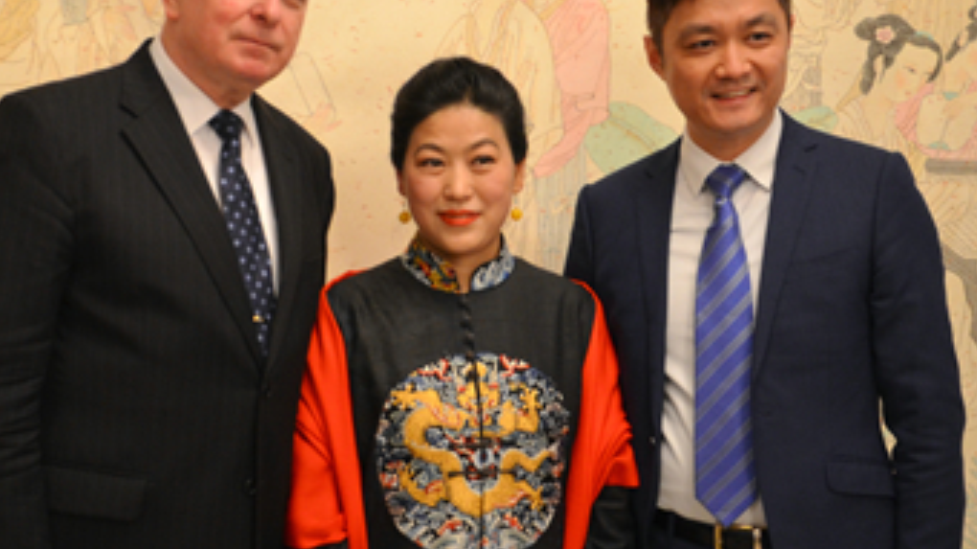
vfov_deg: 18.2
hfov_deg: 31.7
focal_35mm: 66
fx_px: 1709
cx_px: 345
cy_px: 282
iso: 800
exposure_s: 1/40
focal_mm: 26
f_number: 4
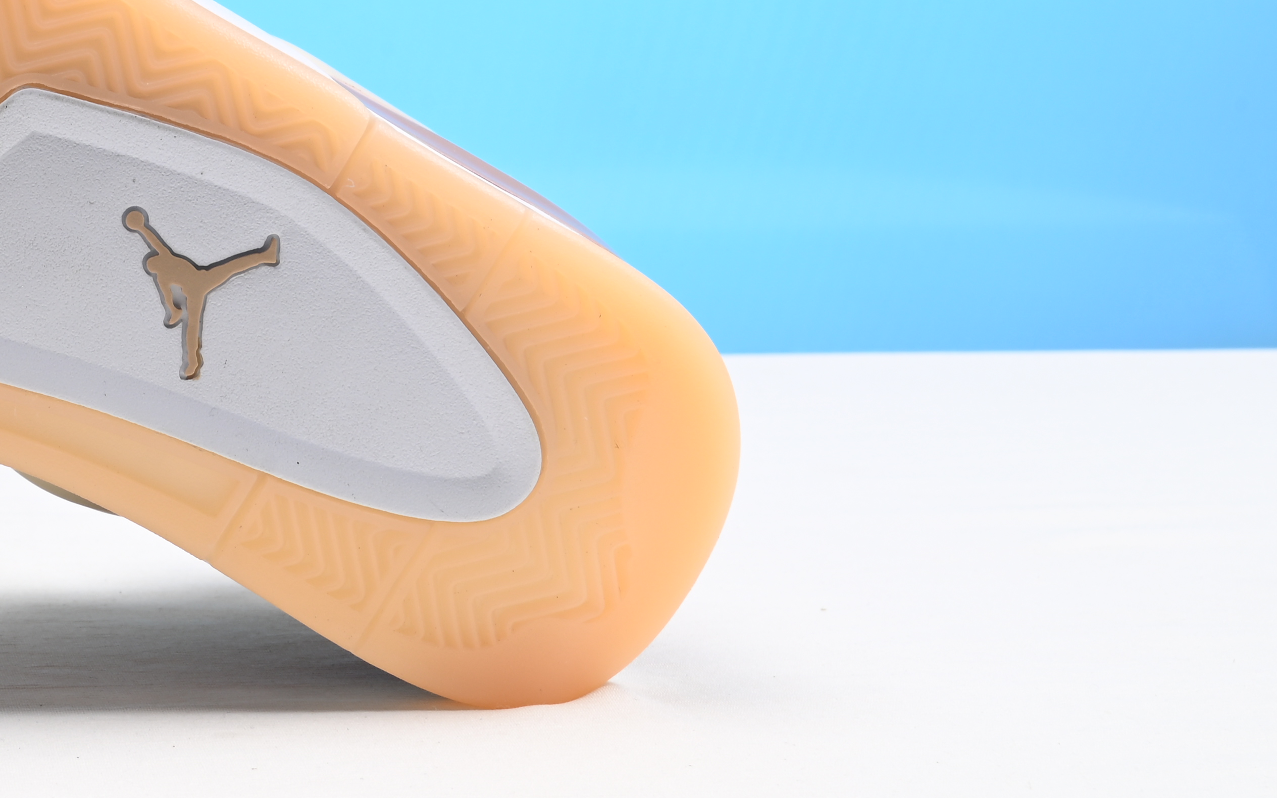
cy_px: -138
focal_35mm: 97
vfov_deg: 13.2
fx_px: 3376
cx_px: -81
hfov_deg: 20.5
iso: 100
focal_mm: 40
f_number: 16
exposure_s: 1/2
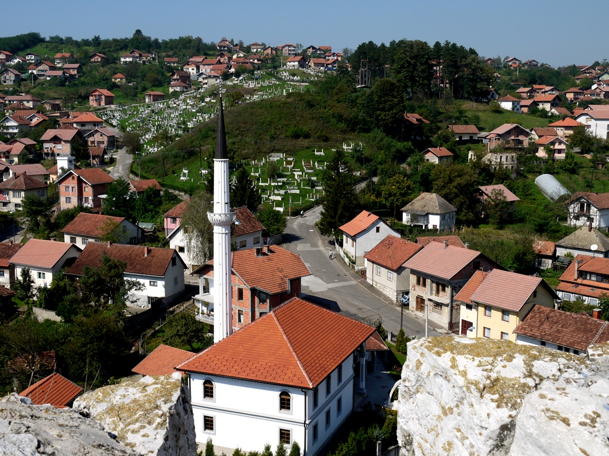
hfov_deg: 42.9
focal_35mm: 44
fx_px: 774
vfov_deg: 32.9
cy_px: 228
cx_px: 304
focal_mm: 22
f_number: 11
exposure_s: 1/500
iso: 200
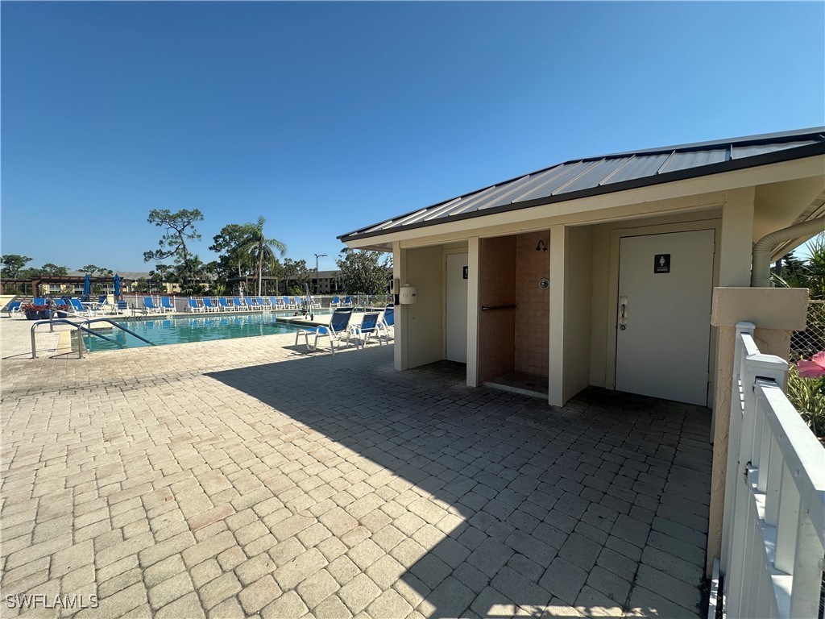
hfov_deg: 102.1
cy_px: 310
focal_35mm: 14
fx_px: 334
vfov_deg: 85.7
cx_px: 412
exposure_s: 1/1770
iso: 50
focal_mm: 2.22
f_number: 2.2
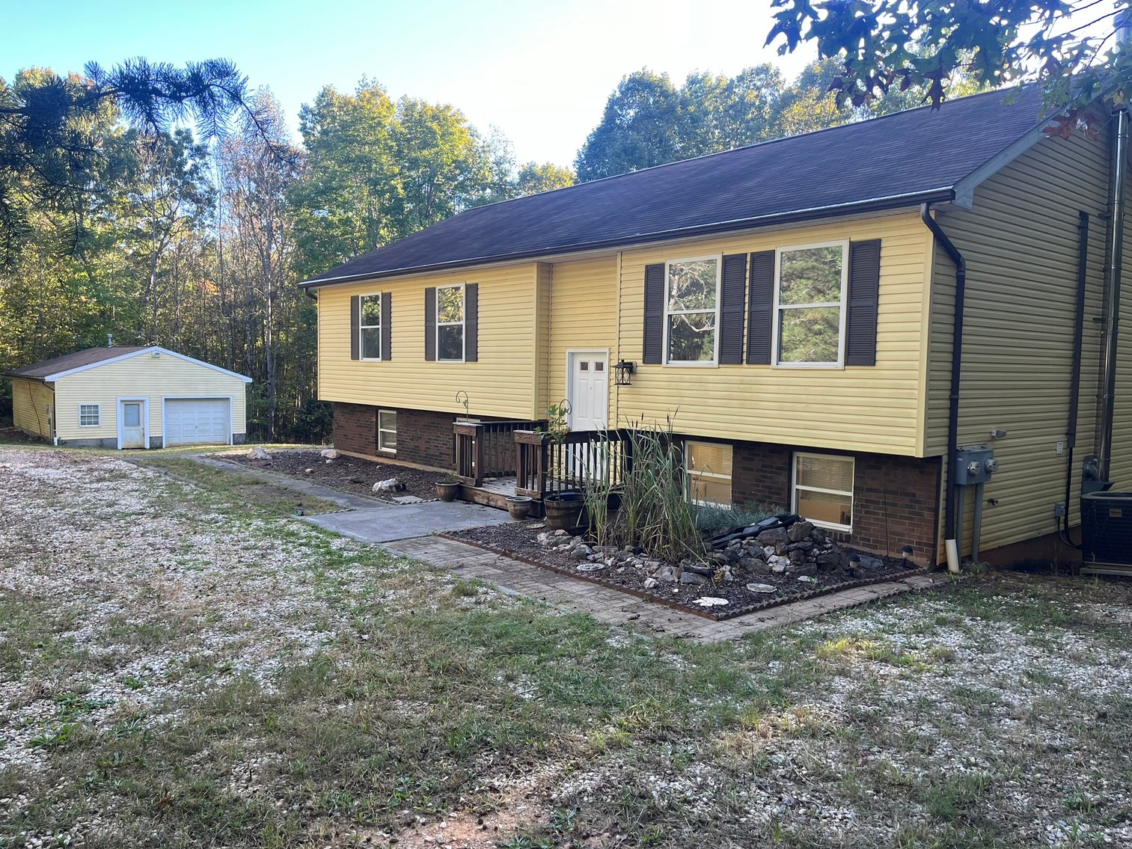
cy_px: 424
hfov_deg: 67.3
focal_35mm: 26
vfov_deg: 53.1
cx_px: 566
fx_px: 850
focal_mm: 5.1
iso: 32
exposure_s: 1/150
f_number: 1.6
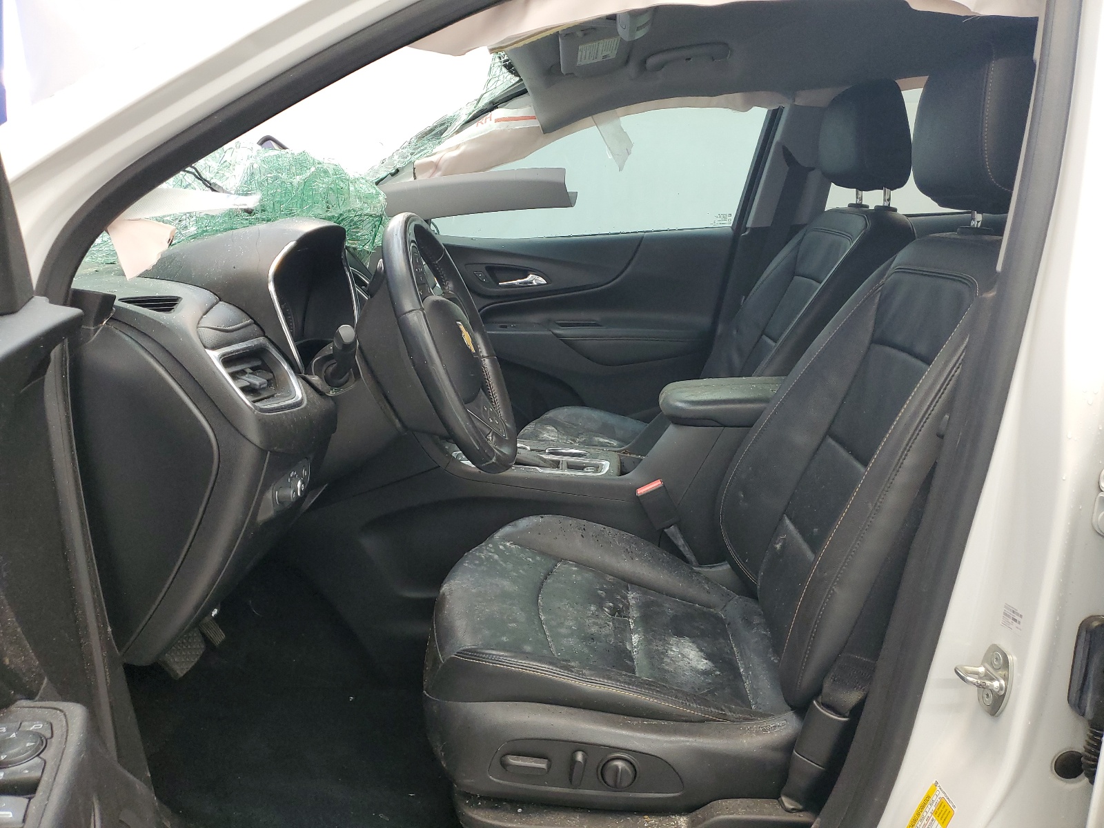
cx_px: 552
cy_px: 414
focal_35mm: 26
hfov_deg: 67.3
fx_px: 829
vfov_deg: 53.1
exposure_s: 1/60.2
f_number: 1.5
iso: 126
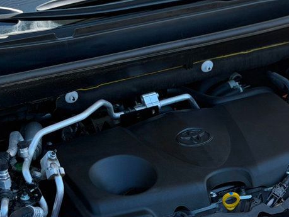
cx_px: 217
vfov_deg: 13.8
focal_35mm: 107
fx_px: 894
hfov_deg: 18.2
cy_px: 171
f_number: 1.78
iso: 100
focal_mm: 6.76
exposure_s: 1/631
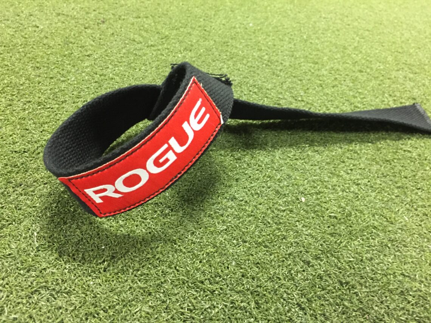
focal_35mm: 29
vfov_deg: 48.2
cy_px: 162
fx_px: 361
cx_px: 216
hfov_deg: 61.7
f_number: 2.2
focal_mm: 4.15
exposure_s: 1/33
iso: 320
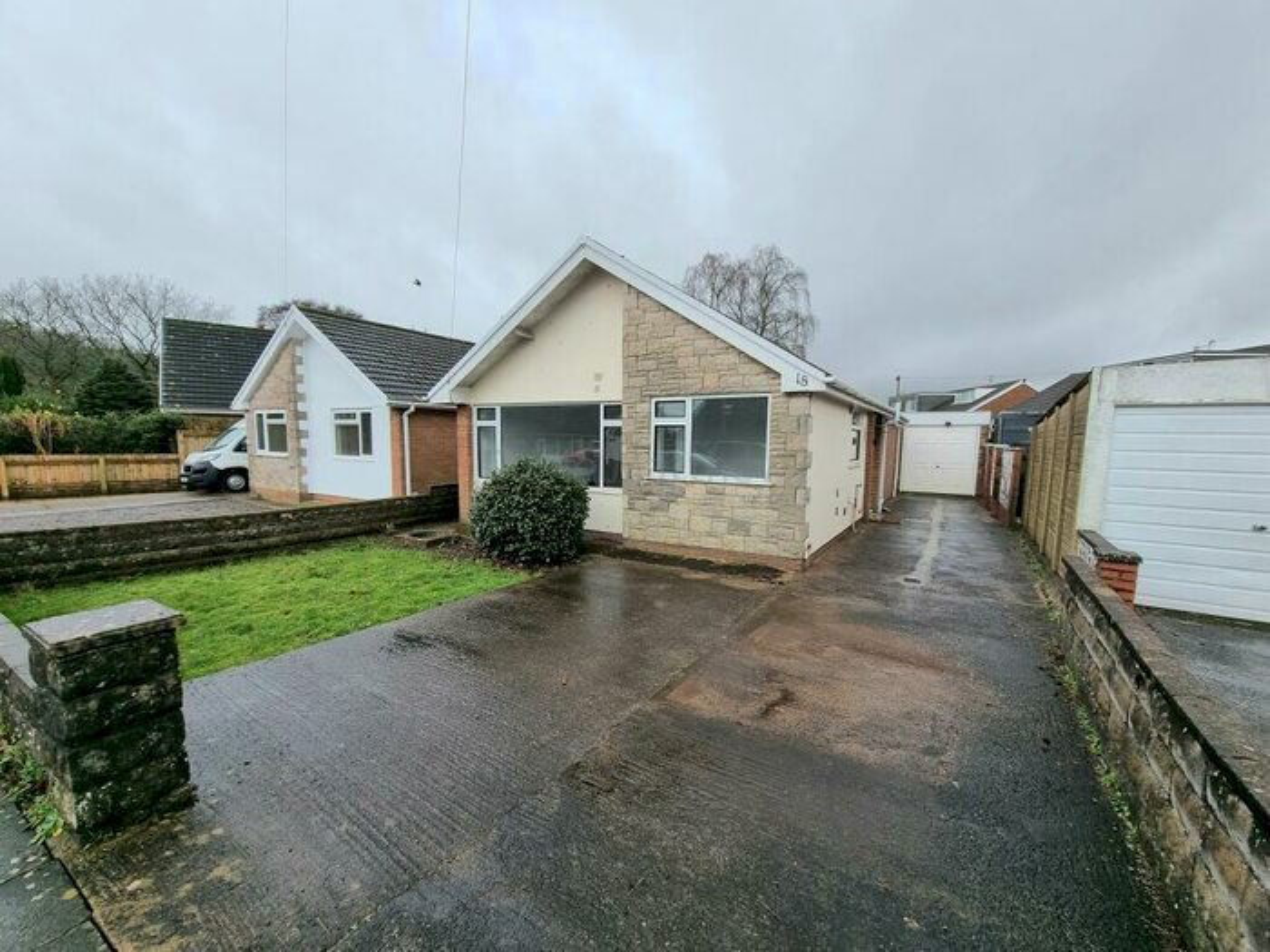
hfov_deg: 106.2
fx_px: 477
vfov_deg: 89.9
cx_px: 635
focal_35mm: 13
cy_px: 476
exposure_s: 1/345
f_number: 2.2
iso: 50
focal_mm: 2.2
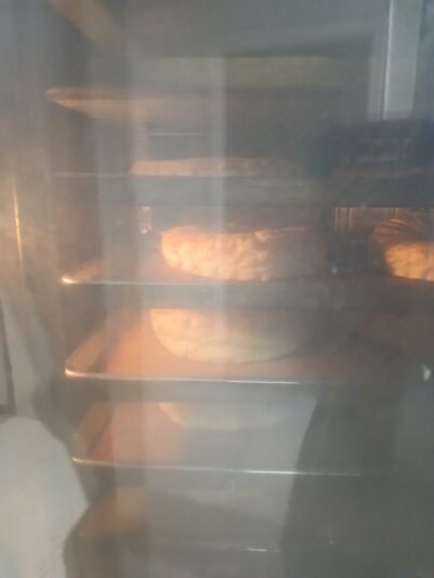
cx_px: 217
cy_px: 289
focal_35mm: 26
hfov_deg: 53.1
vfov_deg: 67.3
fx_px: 434
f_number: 1.8
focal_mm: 3.98
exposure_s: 1/20
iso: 800
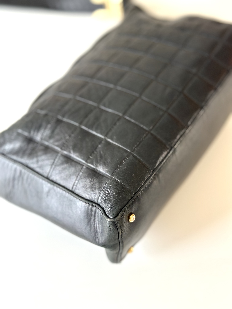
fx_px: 429
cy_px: 154
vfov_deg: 39.7
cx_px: 116
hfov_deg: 30.3
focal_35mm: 48
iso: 160
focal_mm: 6.86
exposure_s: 1/100
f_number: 1.78
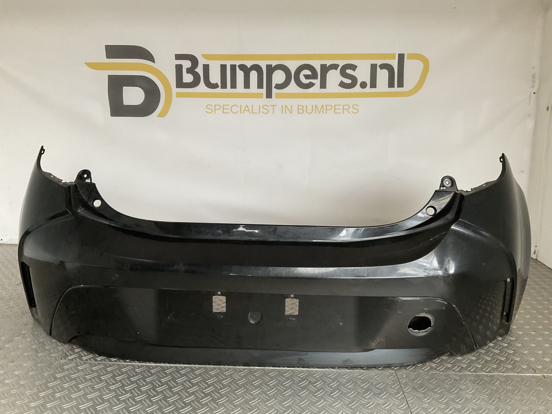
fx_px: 462
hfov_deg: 61.7
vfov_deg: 48.2
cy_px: 207
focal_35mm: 29
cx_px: 276
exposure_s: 1/50
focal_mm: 3
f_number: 1.8
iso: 160
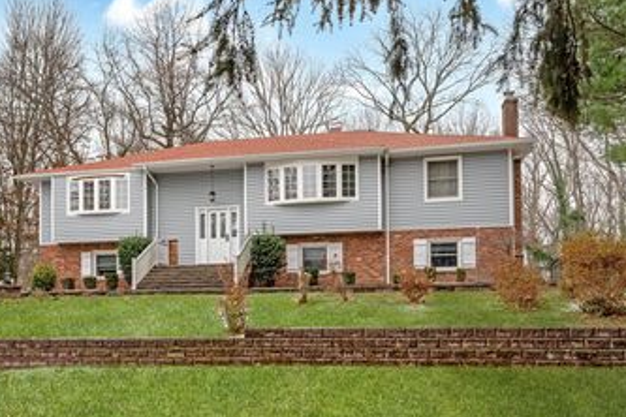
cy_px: 234
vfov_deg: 43.5
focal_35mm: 30
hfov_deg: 60.3
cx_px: 203
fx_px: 522
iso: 100
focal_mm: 20
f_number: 5.6
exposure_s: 1/100
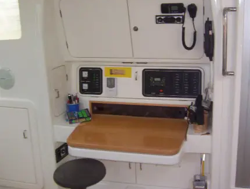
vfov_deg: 34.5
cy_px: 85
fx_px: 304
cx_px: 145
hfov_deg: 44.6
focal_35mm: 42
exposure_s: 1/30
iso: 140
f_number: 2.76
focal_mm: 5.54
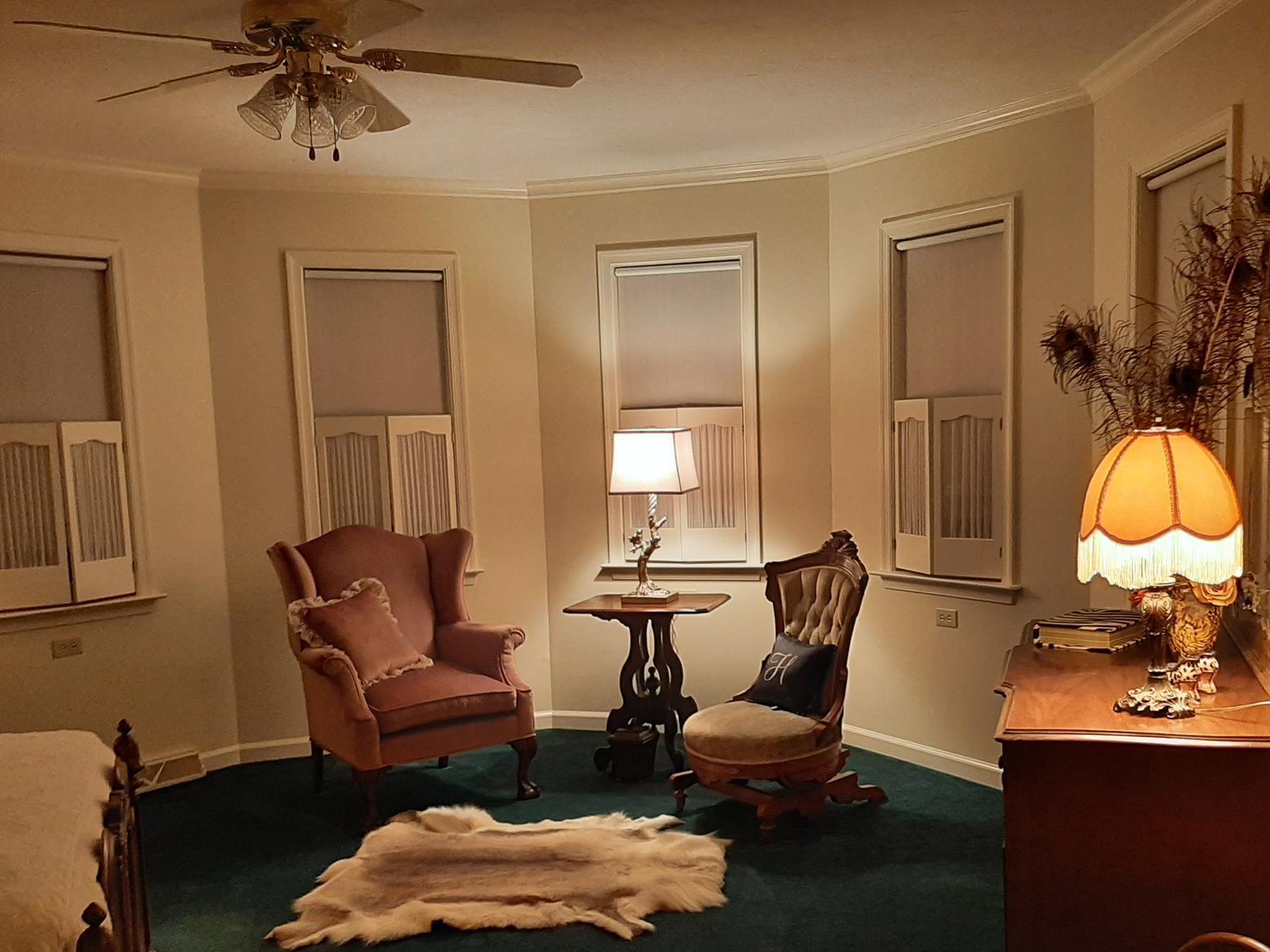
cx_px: 709
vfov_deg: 41.6
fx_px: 1248
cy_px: 583
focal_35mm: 34
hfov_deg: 53.8
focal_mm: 3.93
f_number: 1.7
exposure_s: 1/30
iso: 160
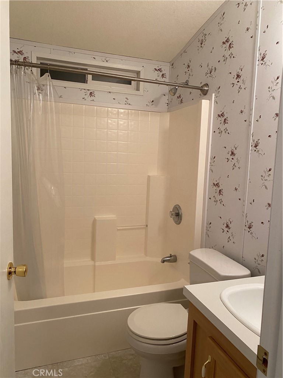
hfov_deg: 53.1
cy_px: 189
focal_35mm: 26
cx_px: 142
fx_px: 283
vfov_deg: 67.3
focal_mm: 4.25
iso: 160
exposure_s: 1/60
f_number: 1.8
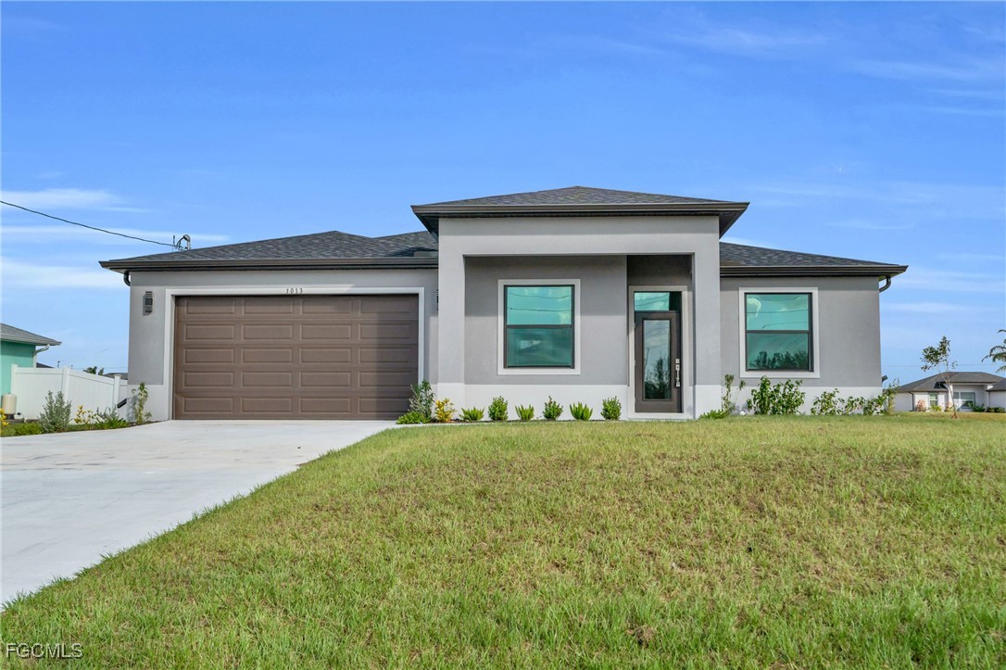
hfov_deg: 54.5
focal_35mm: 35
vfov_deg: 37.8
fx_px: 978
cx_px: 503
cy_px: 335
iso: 200
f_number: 9
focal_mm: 35
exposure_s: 1/1600
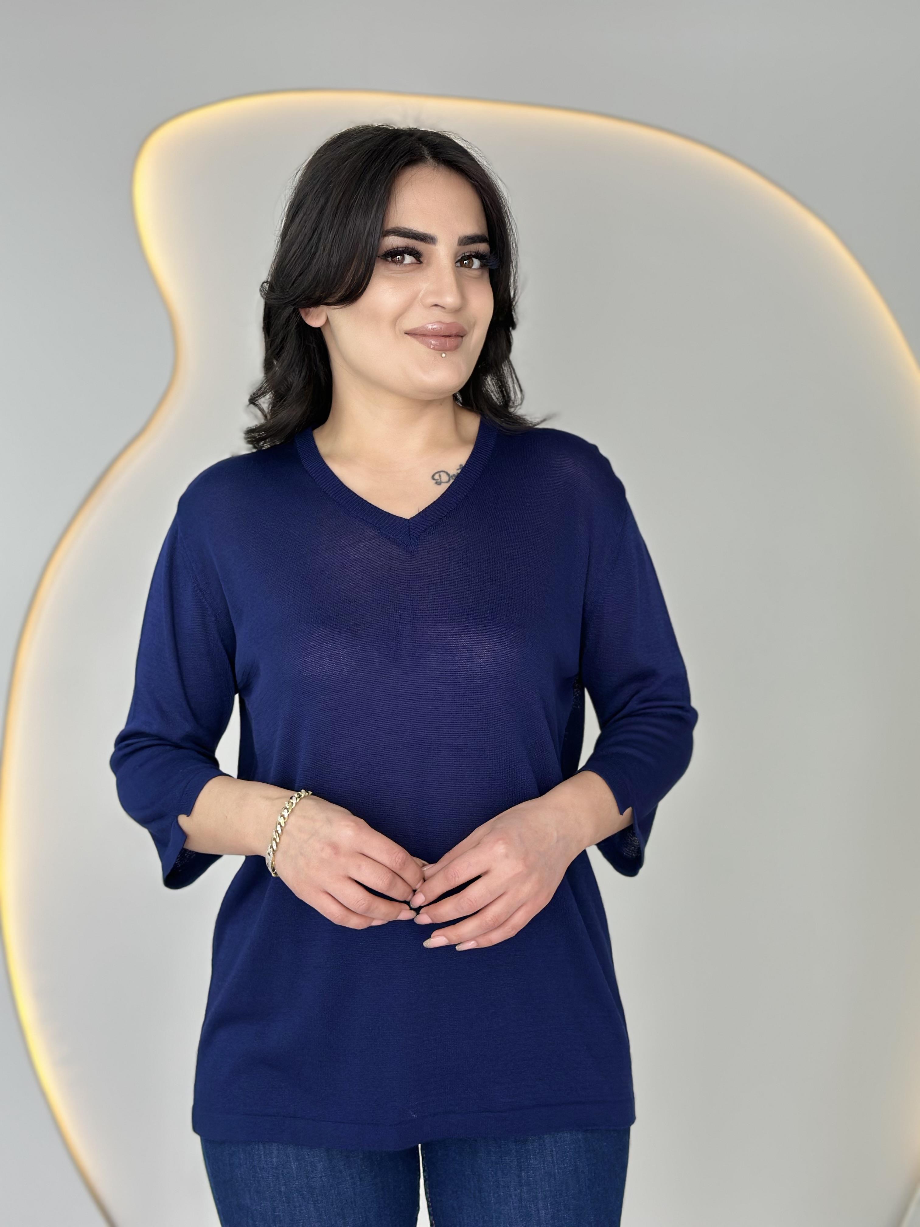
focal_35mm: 48
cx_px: 460
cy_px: 614
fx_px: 1701
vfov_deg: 39.7
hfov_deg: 30.3
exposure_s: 1/285
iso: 80
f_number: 1.78
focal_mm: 6.86
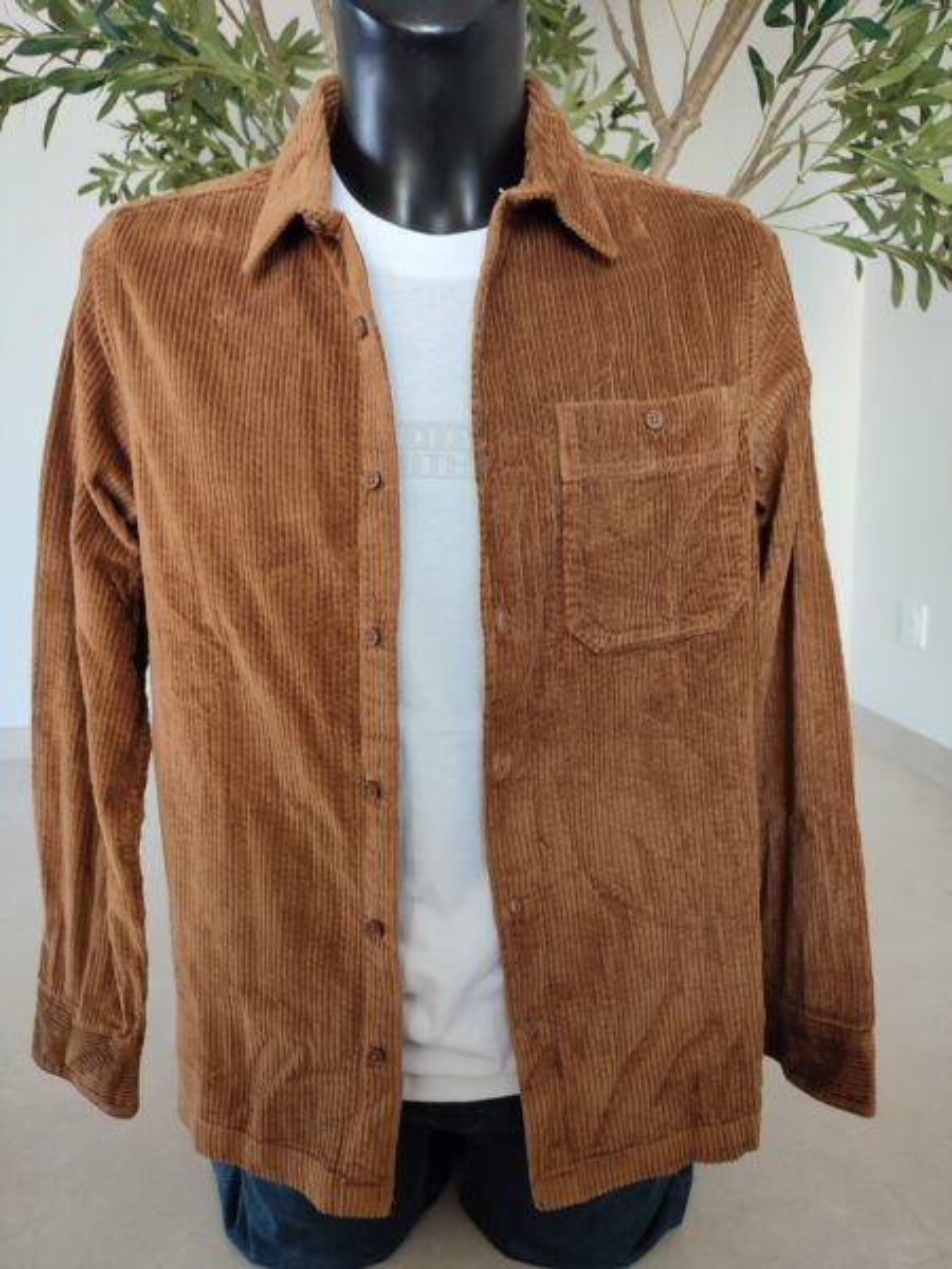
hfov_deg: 54.9
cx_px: 476
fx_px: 917
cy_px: 634
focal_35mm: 25
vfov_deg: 69.4
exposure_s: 1/33
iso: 250
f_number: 1.9
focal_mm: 6.04
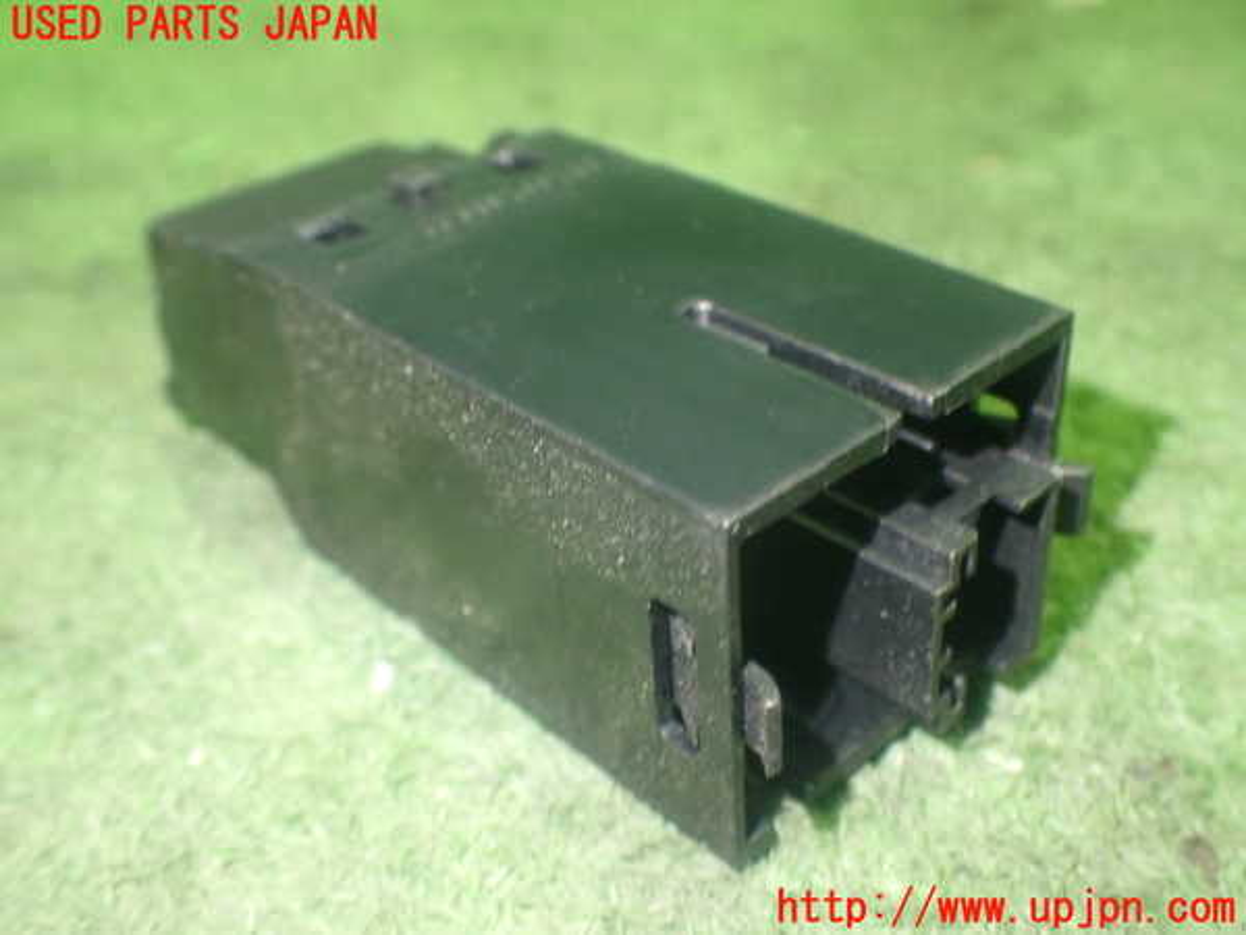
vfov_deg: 37.7
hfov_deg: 49.0
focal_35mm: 38
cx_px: 623
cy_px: 468
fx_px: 1368
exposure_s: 1/25
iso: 800
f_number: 2.7
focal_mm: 6.83
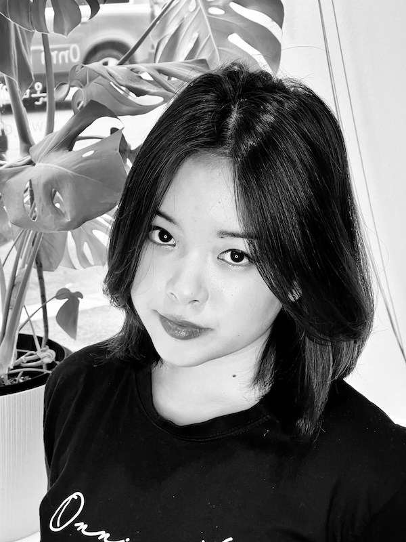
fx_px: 1204
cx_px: 203
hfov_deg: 19.1
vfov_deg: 25.3
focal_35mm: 77
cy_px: 271
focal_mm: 9
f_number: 2.8
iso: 200
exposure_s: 1/85
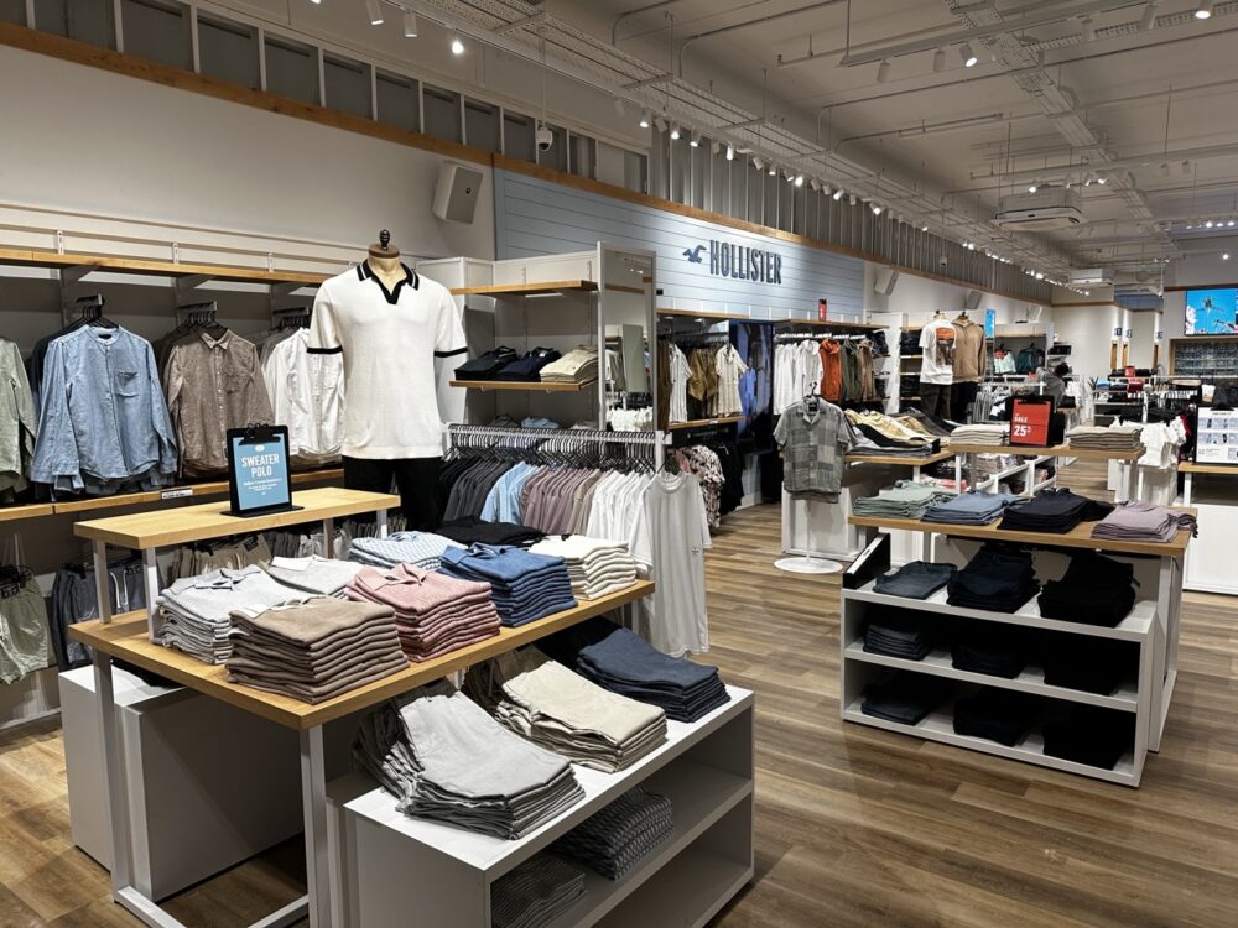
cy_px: 464
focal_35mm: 24
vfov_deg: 56.8
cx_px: 619
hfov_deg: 71.6
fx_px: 858
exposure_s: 1/121
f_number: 1.78
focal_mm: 6.86
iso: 100
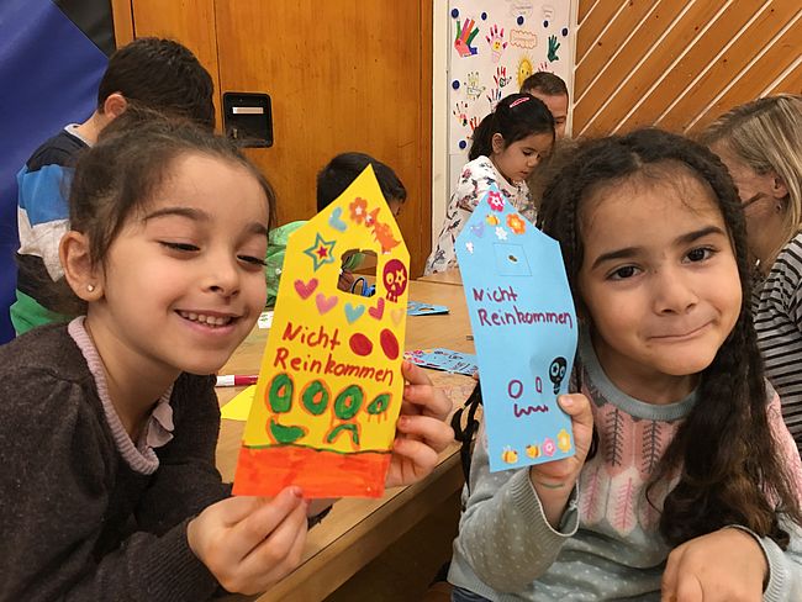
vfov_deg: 48.3
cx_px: 401
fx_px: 672
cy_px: 301
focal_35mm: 29
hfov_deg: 61.6
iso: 160
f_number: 2.2
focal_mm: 4.15
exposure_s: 1/33
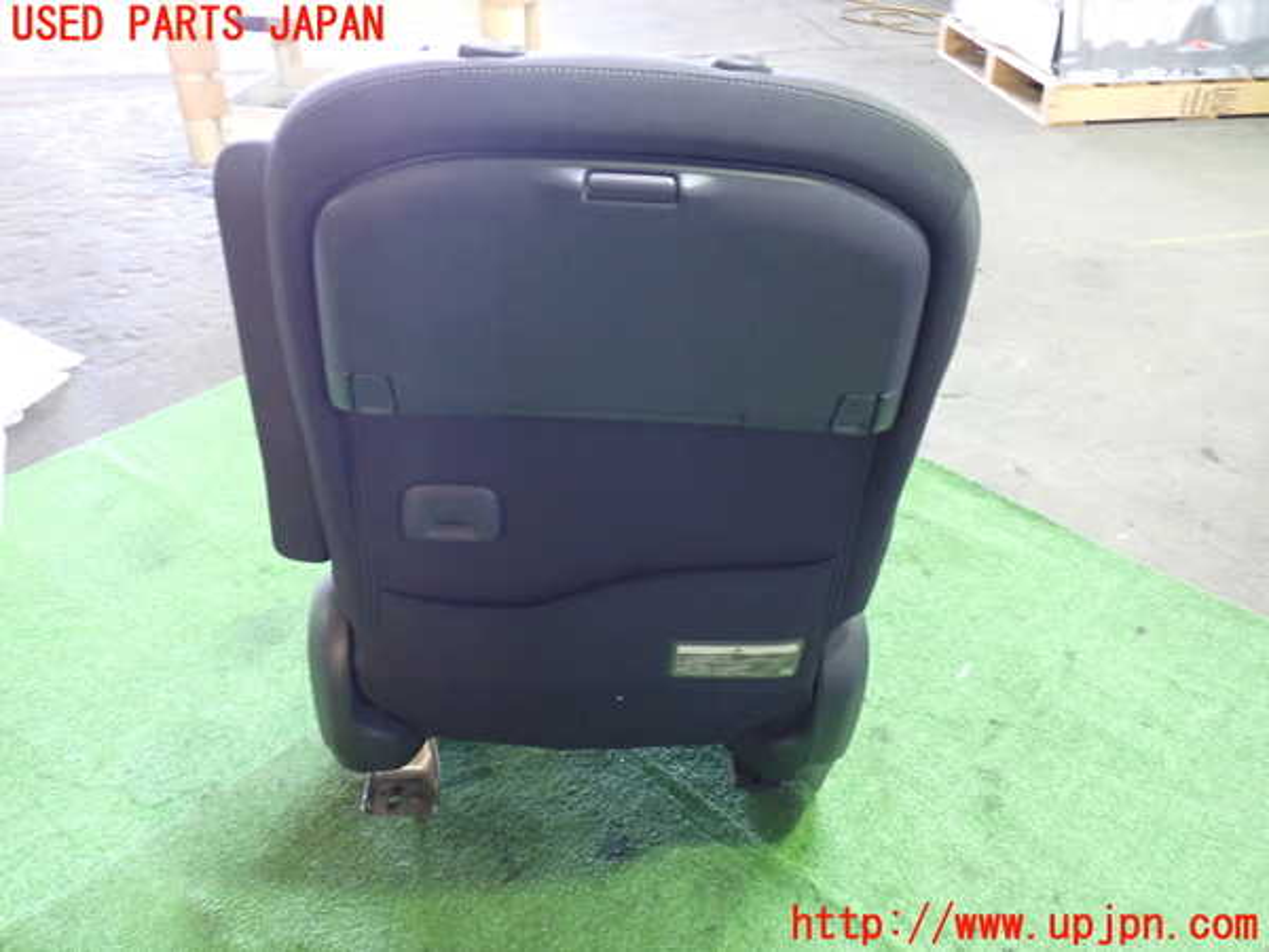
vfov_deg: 46.8
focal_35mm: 30
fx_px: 1100
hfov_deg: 60.0
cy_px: 476
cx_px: 634
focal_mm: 5.4
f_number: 2.3
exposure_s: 1/30
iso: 800
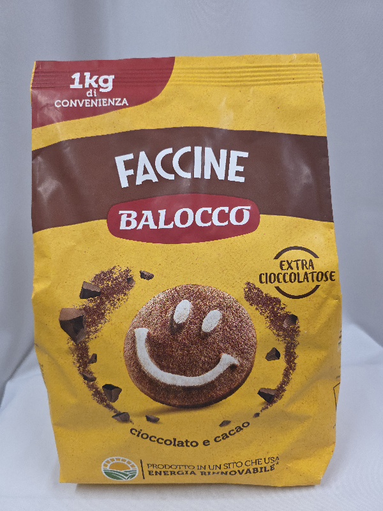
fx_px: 339
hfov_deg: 58.9
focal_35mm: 23
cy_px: 256
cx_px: 192
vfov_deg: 73.9
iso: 400
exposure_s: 1/101
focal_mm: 6.3
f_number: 1.7
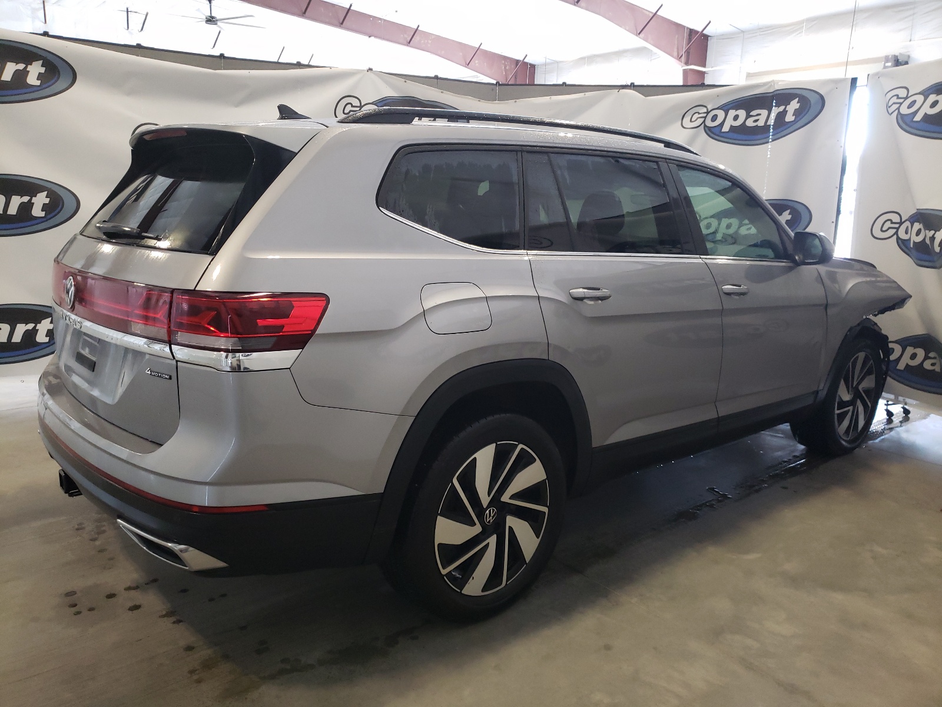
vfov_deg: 53.1
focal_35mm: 26
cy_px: 354
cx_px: 471
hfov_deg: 67.3
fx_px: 708
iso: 232
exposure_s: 1/60.2
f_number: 1.5
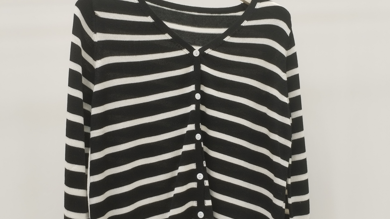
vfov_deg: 27.7
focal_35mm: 43
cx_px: 193
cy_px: 125
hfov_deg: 47.4
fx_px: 445
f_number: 1.8
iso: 178
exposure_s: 1/60
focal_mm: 4.75
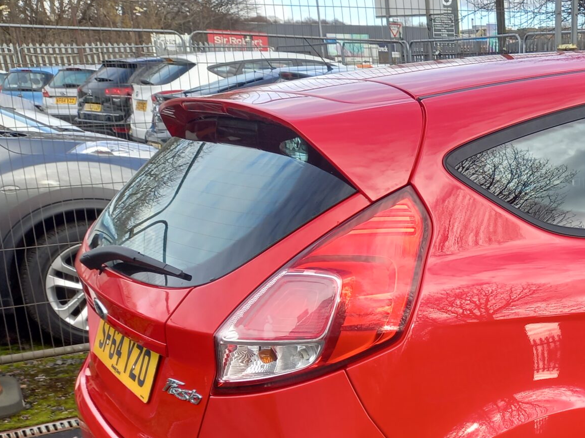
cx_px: 624
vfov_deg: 25.9
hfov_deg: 31.5
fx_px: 929
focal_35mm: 55
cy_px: 370
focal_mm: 4.6
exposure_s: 1/169
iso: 25
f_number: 2
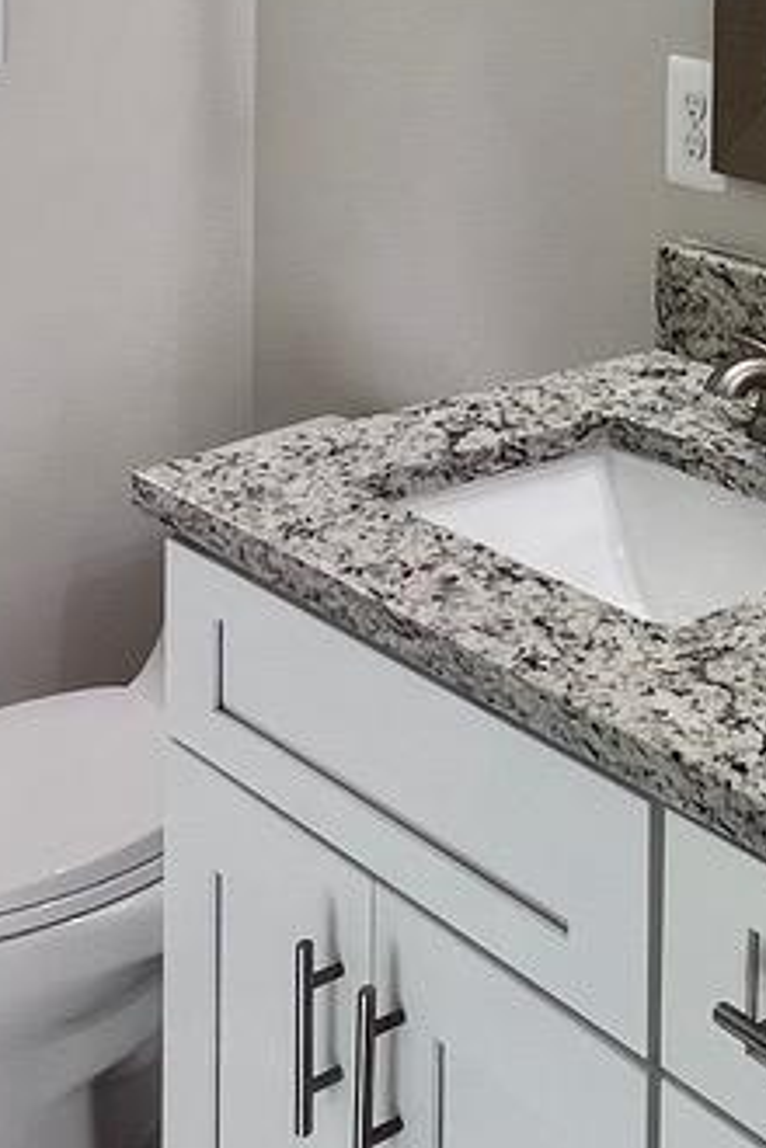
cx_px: 846
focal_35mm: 63
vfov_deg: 28.5
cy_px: -160
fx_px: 2011
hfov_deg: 20.5
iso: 40
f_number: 1.8
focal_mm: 1.57
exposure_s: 1/120
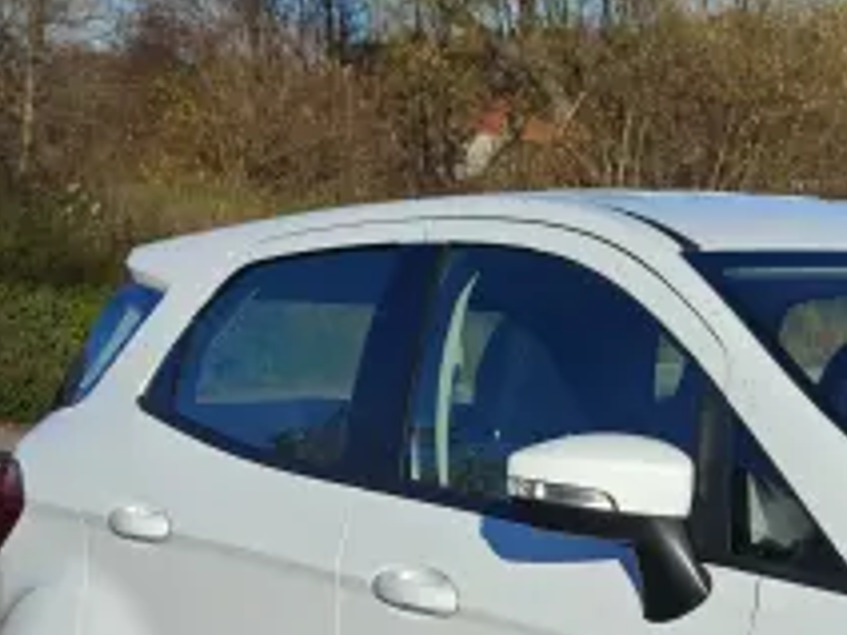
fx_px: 3034
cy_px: 683
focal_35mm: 124
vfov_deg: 11.8
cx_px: 1011
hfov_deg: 15.3
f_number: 2
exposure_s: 1/2456
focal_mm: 8.72
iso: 50
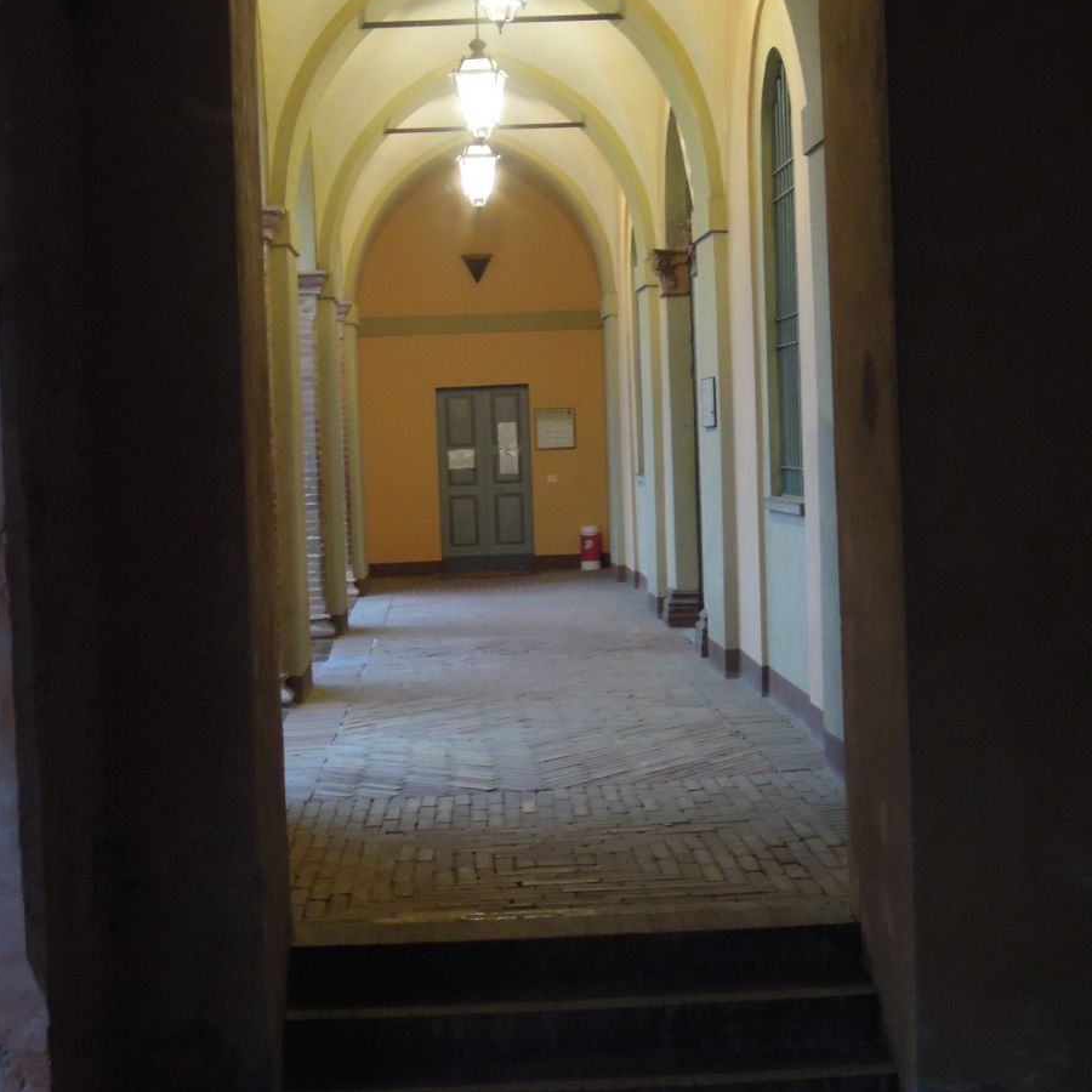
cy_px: 450
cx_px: 539
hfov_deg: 25.7
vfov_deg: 25.7
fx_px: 2391
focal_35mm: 67
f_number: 3.7
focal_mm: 9
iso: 640
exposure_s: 1/15
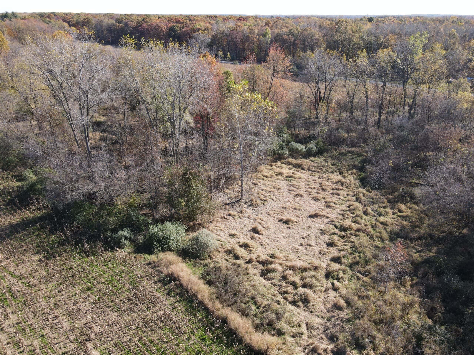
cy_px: 178
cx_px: 237
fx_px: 329
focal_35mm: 24
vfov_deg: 56.8
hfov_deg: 71.6
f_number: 2.8
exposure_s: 1/15
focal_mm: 4.5
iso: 100
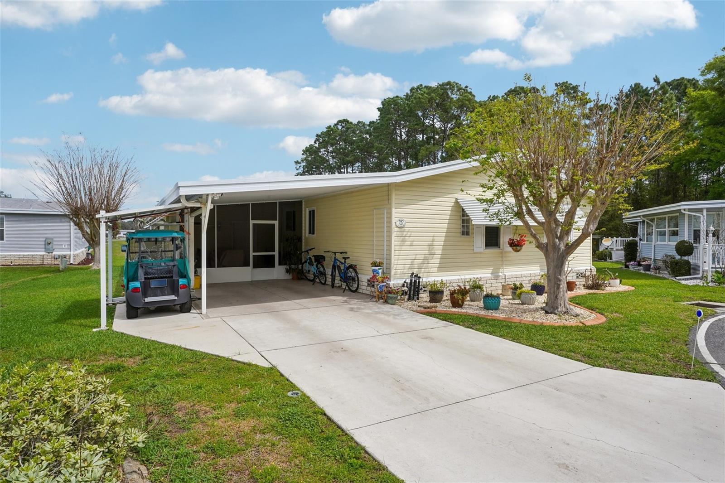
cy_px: 242
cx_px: 362
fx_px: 423
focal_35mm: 21
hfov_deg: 81.2
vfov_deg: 59.5
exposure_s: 1/40
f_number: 20
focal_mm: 21
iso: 100
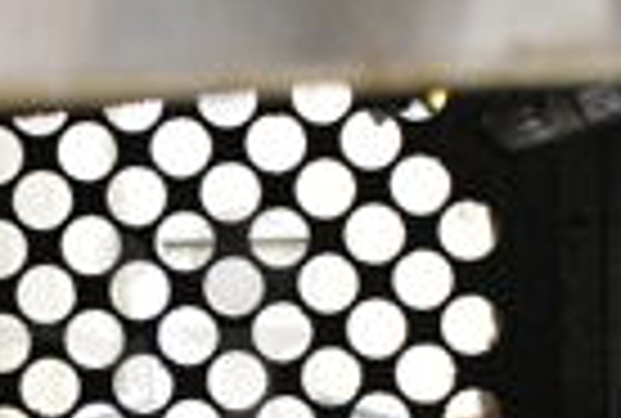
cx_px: -18
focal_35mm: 165
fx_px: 2859
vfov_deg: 8.3
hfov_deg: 12.2
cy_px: 440
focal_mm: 25
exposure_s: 1/40
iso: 4500
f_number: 4
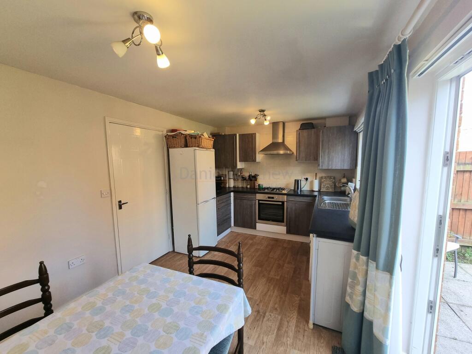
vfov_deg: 89.9
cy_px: 177
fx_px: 177
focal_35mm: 13
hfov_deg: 106.2
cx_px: 236
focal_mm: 2.2
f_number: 2.2
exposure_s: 1/100
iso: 80
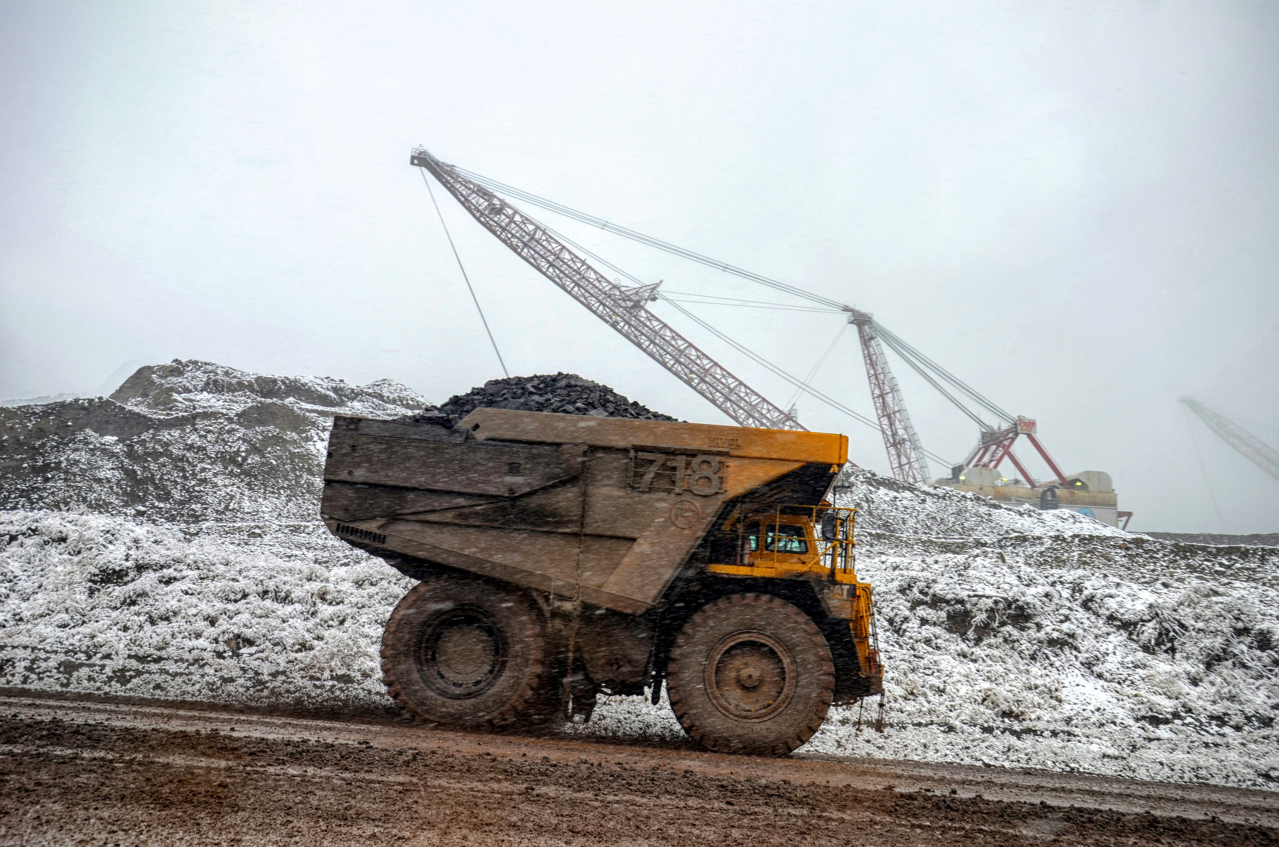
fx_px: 1383
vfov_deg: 34.1
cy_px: 424
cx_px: 640
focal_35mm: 39
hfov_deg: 49.6
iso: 100
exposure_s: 1/200
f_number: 7.1
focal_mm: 26
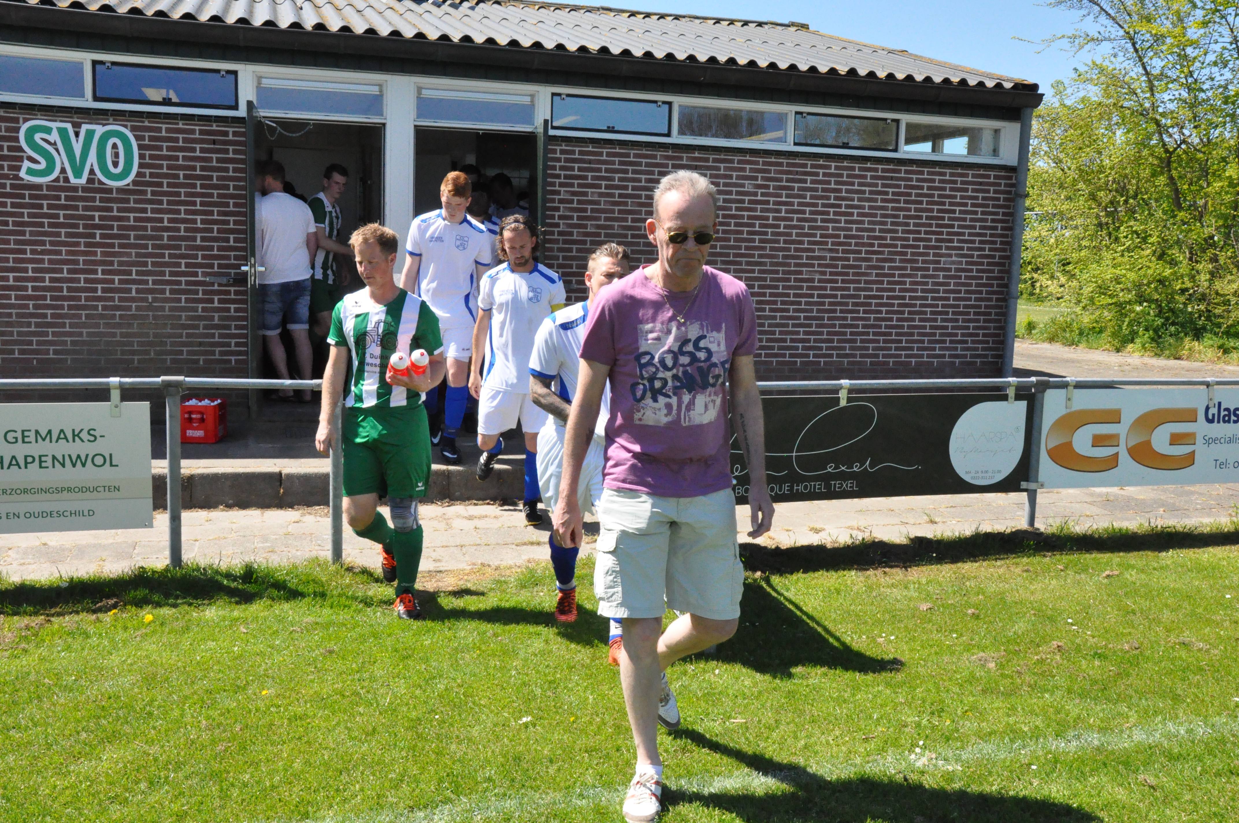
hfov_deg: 57.3
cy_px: 412
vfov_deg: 39.9
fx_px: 1134
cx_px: 620
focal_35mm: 33
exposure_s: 1/1000
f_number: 16
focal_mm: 22
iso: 3200
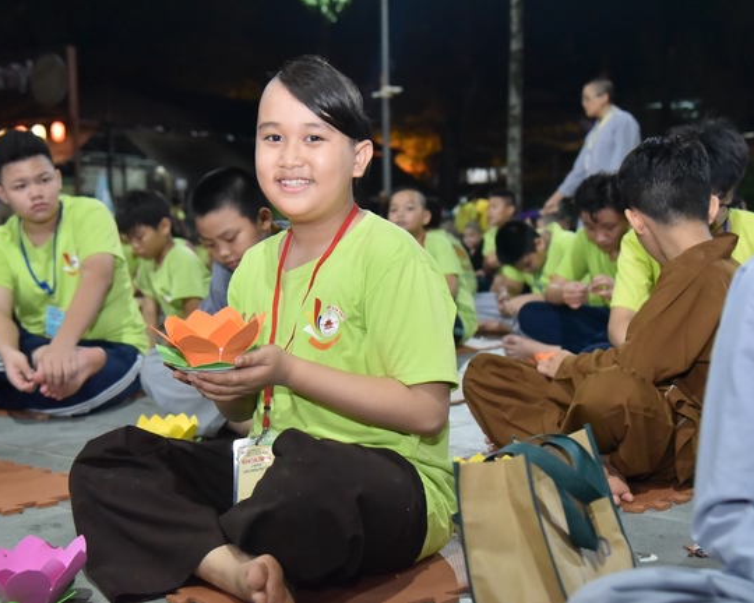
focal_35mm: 52
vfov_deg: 29.1
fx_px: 1160
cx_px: 327
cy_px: 302
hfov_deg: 35.9
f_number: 4.5
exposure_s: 1/125
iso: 5000
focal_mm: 46
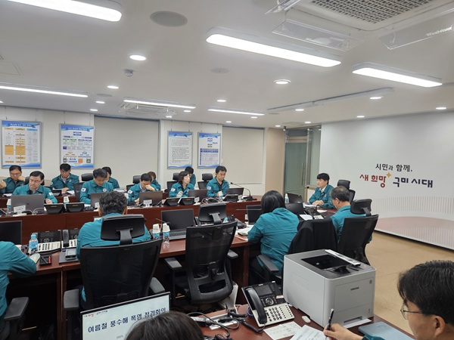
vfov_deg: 58.9
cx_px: 227
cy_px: 170
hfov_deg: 73.9
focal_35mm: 23
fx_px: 302
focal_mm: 5.4
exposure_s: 1/120
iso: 160
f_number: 1.8
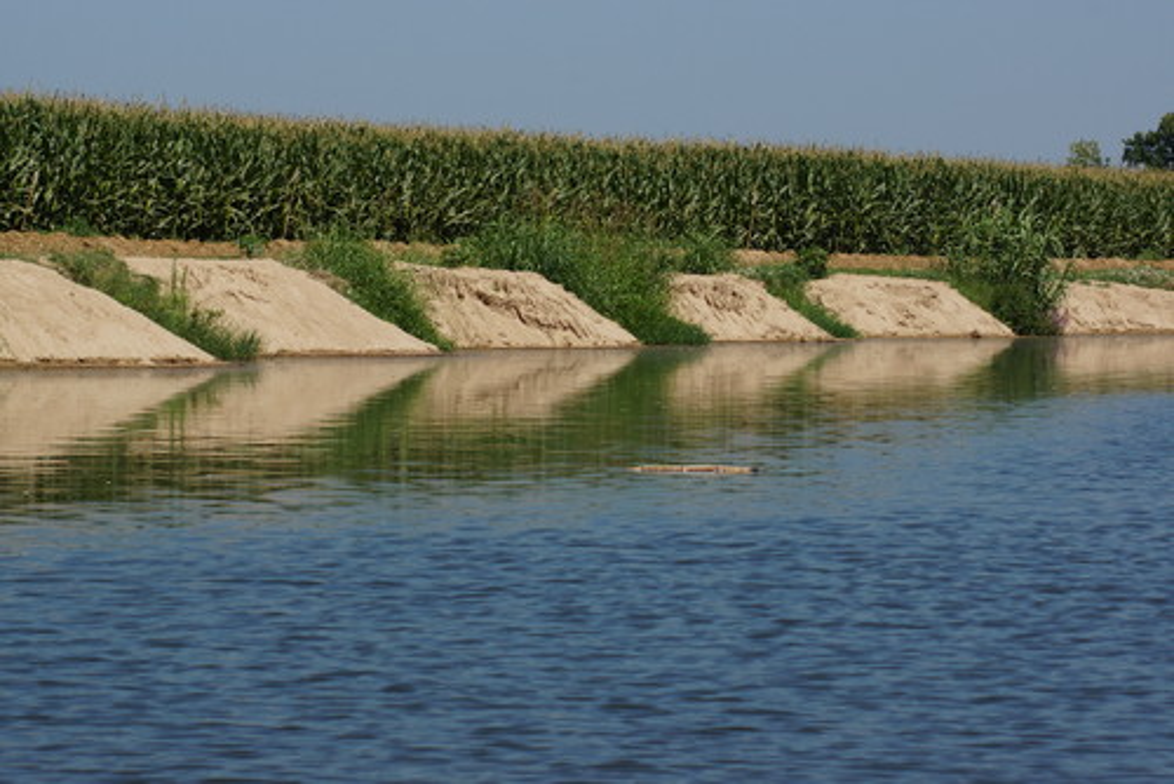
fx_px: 5384
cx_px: 587
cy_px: 392
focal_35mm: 165
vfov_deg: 8.3
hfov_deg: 12.4
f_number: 10
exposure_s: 1/250
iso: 100
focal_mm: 110
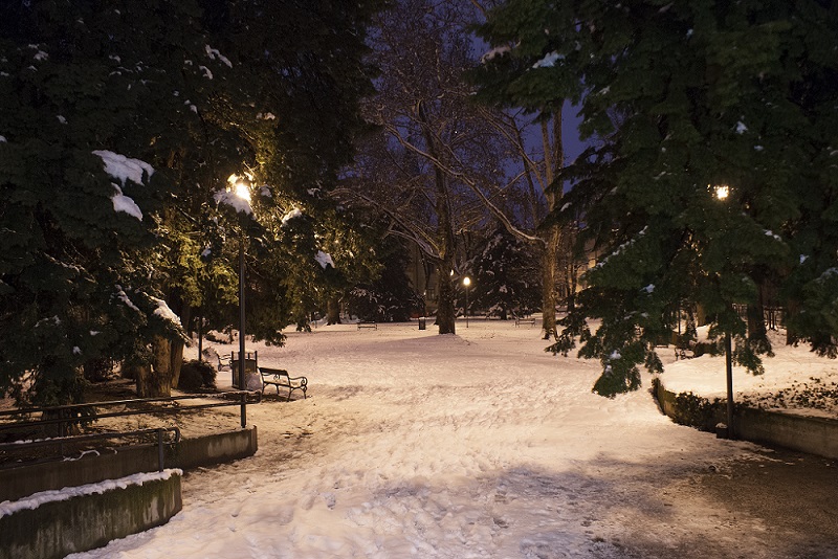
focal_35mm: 27
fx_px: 629
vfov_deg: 48.0
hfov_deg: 67.4
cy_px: 280
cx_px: 419
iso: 400
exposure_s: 1/3
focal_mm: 18
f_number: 4.5
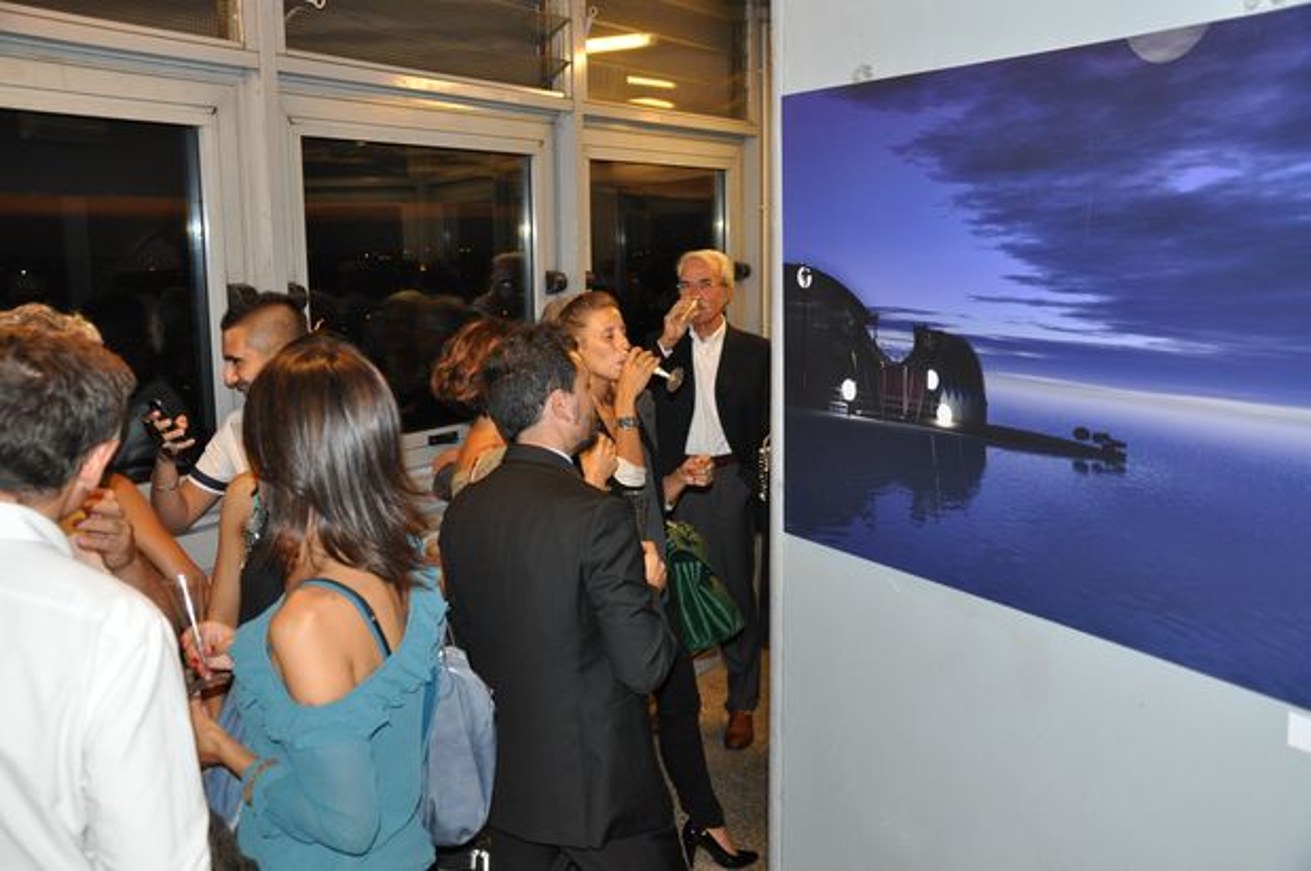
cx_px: 656
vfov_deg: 36.8
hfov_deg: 53.2
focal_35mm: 36
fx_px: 1310
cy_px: 436
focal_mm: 24
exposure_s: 1/60
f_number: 3.8
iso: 800
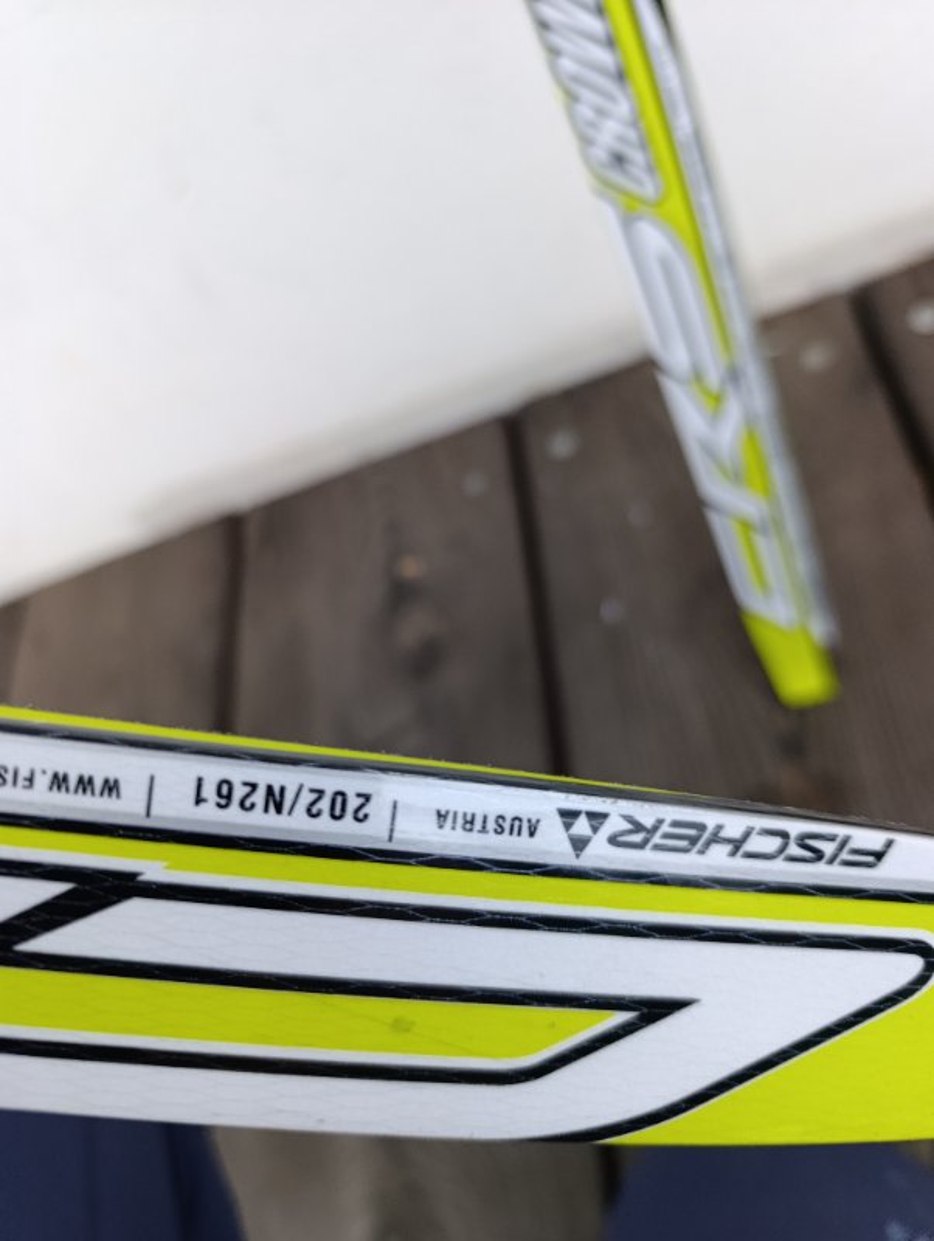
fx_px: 826
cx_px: 467
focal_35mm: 23
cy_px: 620
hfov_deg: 59.0
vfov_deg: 73.9
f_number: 1.6
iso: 1000
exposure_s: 1/100
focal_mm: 6.14
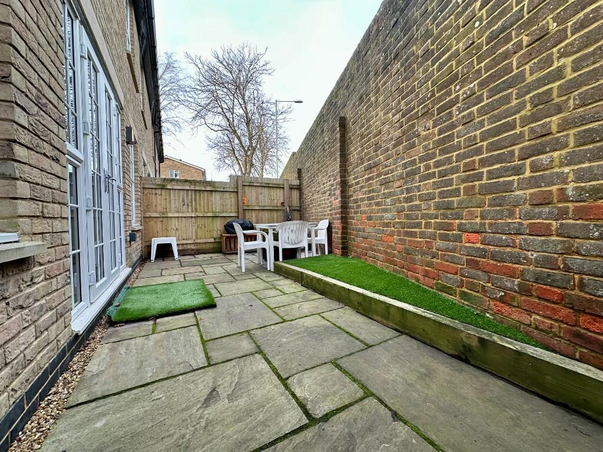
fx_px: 244
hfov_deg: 102.1
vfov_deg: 85.7
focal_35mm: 14
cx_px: 302
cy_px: 226
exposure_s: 1/99
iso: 50
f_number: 2.2
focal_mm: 2.22
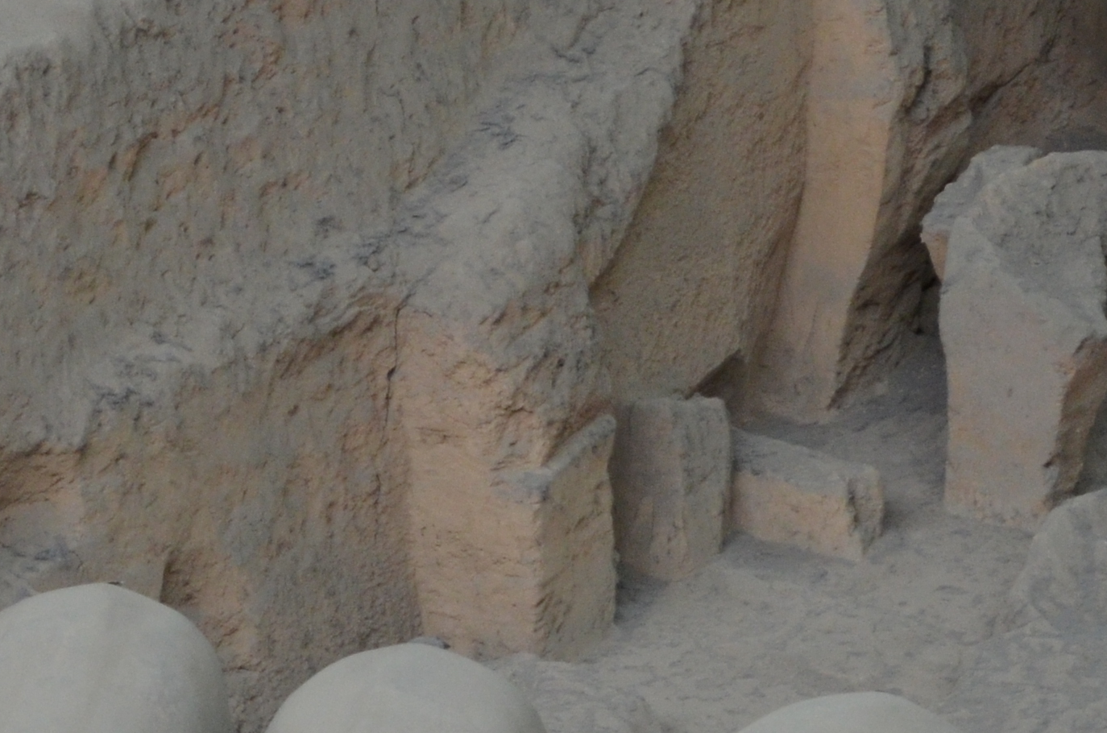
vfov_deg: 4.6
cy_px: 1161
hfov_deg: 7.0
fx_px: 9077
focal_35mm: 296
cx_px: 65
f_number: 5.6
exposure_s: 1/30
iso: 800
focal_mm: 55
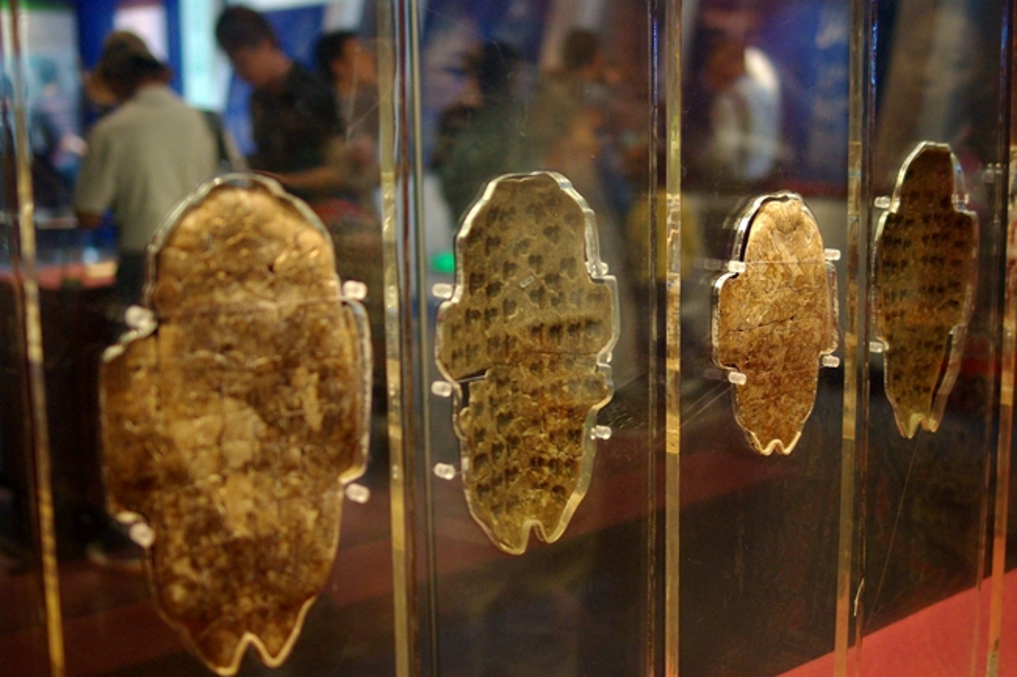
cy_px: 338
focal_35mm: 46
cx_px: 508
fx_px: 1299
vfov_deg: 29.2
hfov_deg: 42.8
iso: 800
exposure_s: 1/30
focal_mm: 31
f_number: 1.8
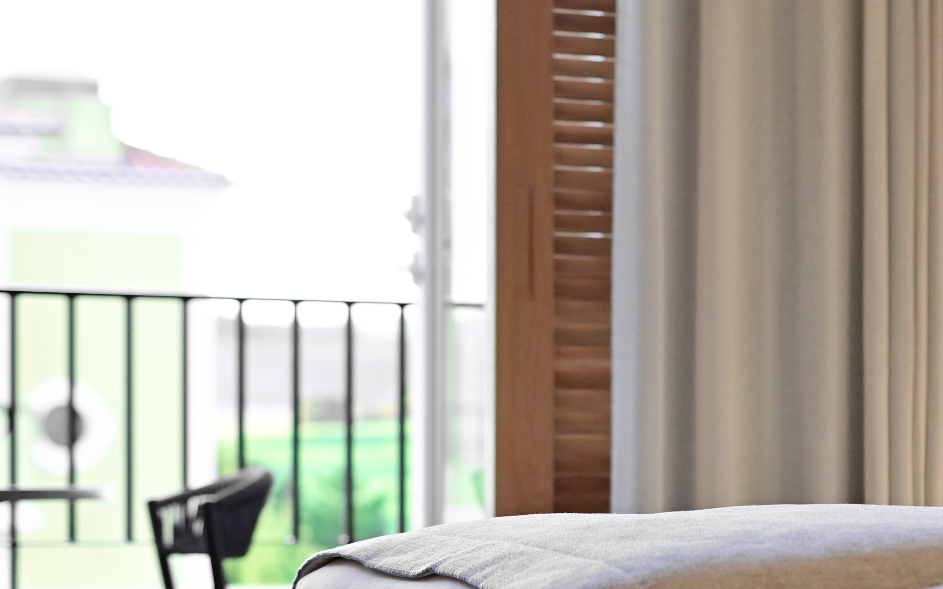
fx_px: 3084
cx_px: 978
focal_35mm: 120
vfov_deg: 10.9
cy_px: 530
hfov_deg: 16.9
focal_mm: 50
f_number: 2.5
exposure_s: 1/320
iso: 1600
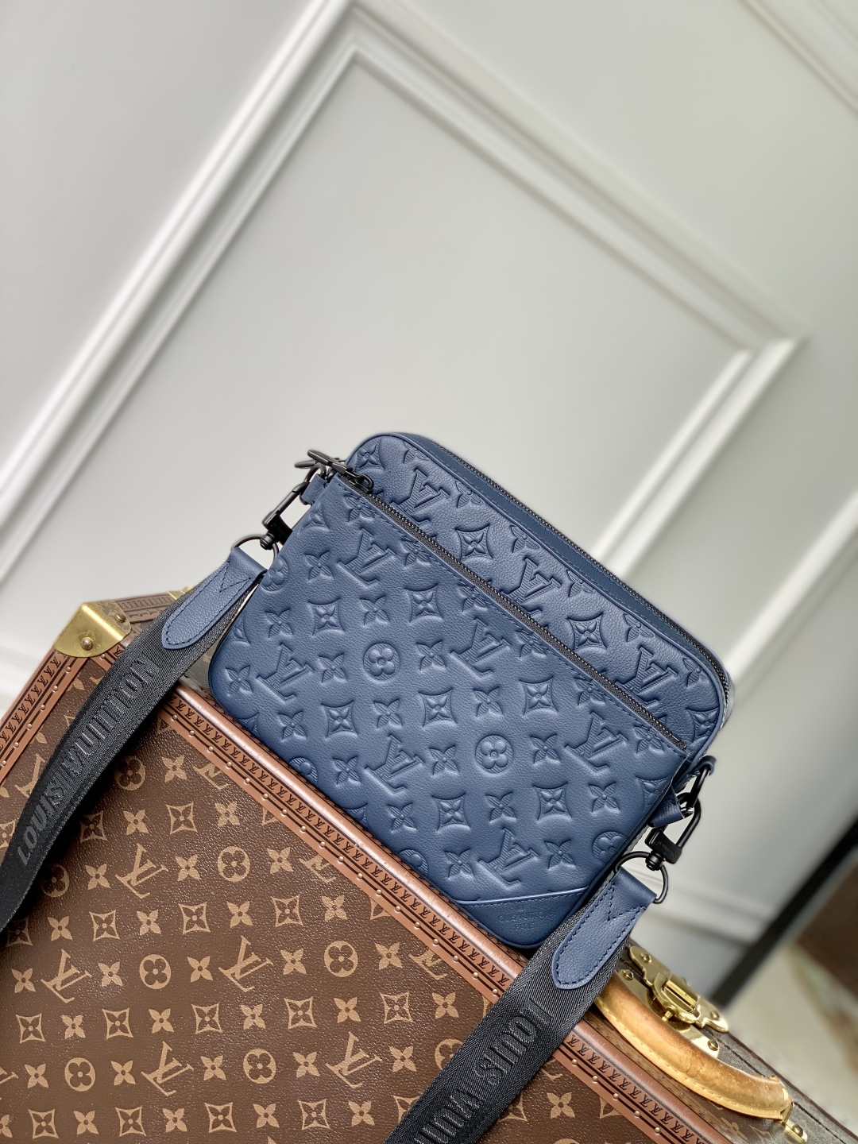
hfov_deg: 28.0
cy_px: 572
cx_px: 429
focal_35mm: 52
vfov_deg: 36.8
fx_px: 1719
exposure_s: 1/122
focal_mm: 6
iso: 25
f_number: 2.4
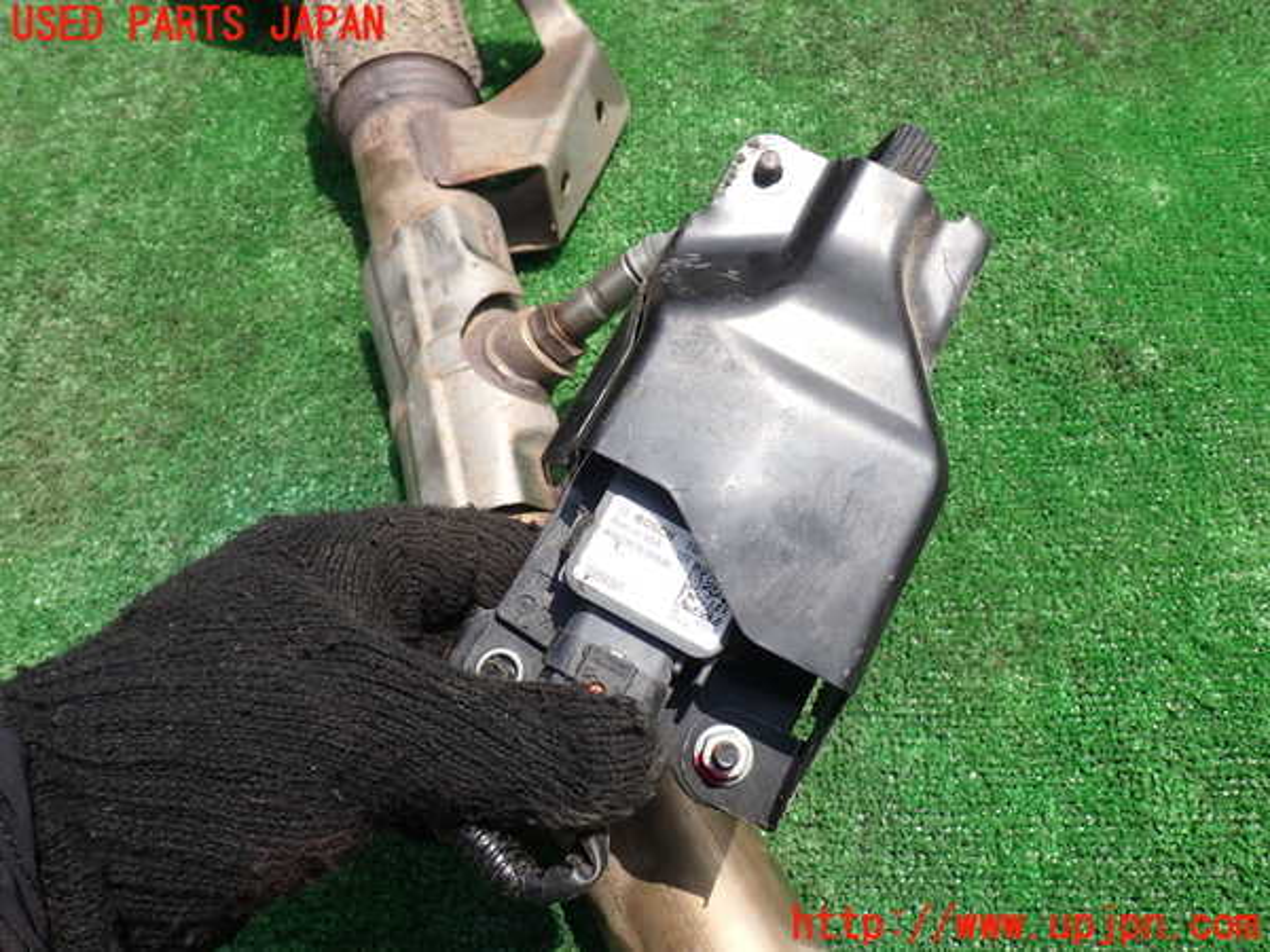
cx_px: 635
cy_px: 476
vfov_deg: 46.8
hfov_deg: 60.0
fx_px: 1101
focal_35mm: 30
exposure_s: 1/800
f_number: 3.2
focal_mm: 5.4
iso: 100
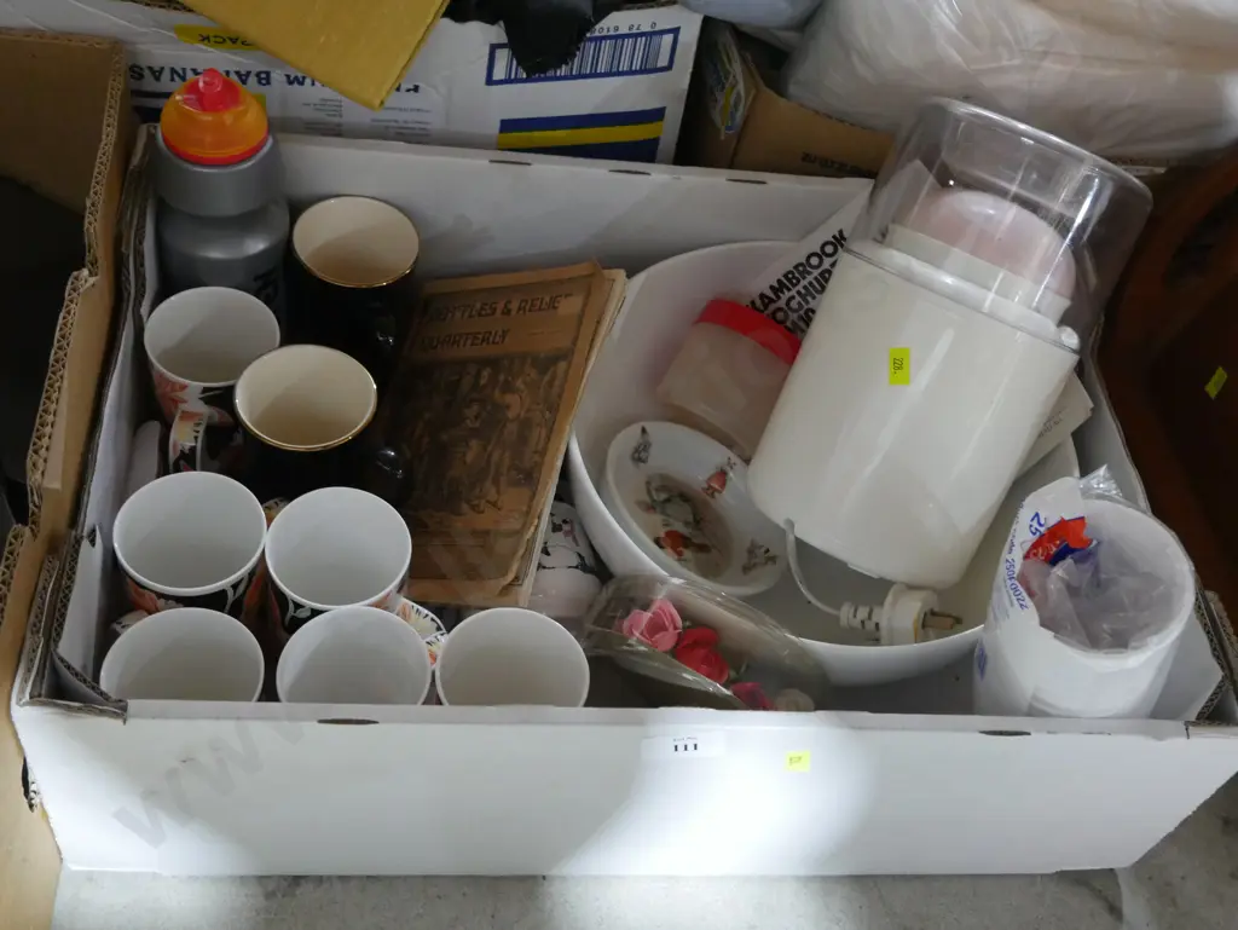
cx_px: 619
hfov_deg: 46.8
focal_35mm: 40
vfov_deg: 36.0
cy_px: 465
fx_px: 1431
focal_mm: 20
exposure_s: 1/50
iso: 3200
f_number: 4.4
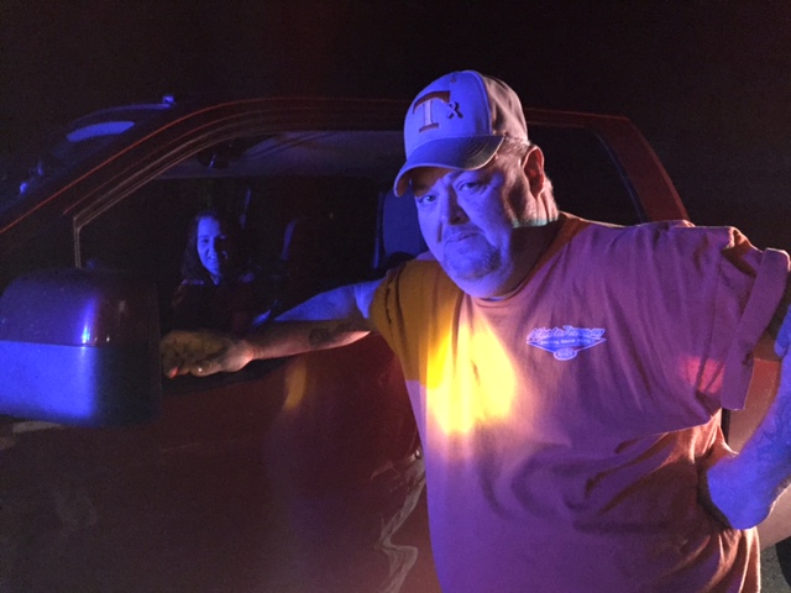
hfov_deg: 61.7
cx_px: 396
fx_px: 663
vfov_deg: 48.2
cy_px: 296
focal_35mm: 29
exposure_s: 1/15
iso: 1600
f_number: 2.2
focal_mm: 4.15
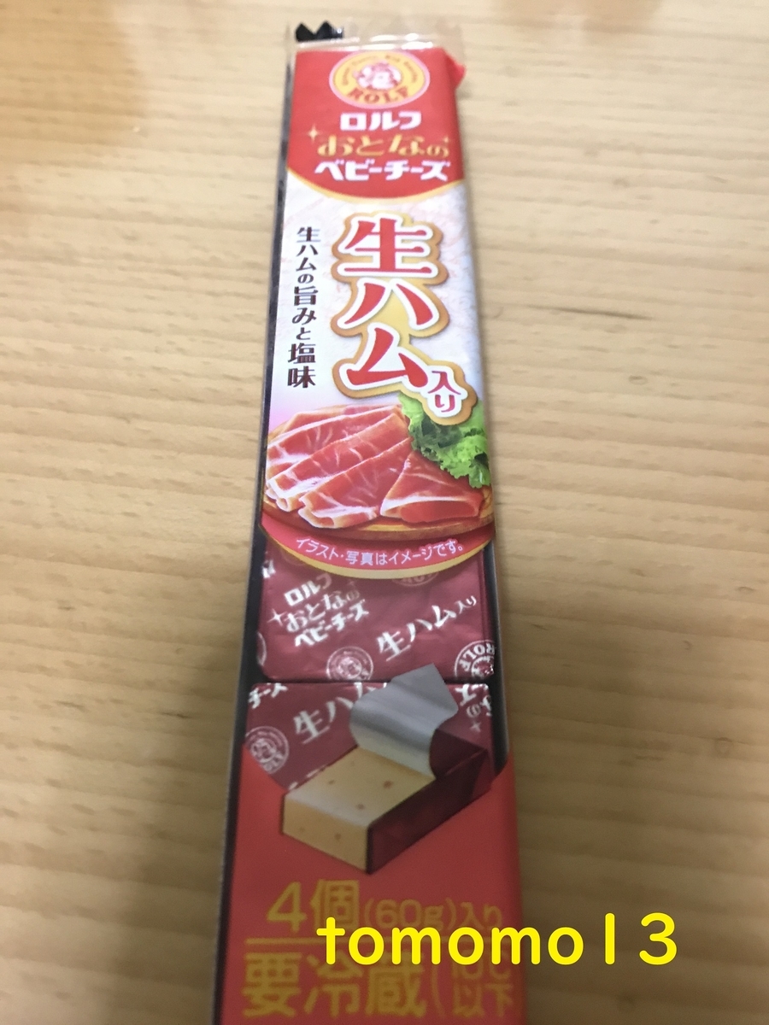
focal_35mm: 28
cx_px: 384
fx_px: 829
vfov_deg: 63.4
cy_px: 512
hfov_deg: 49.7
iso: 100
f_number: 1.8
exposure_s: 1/14
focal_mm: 3.99
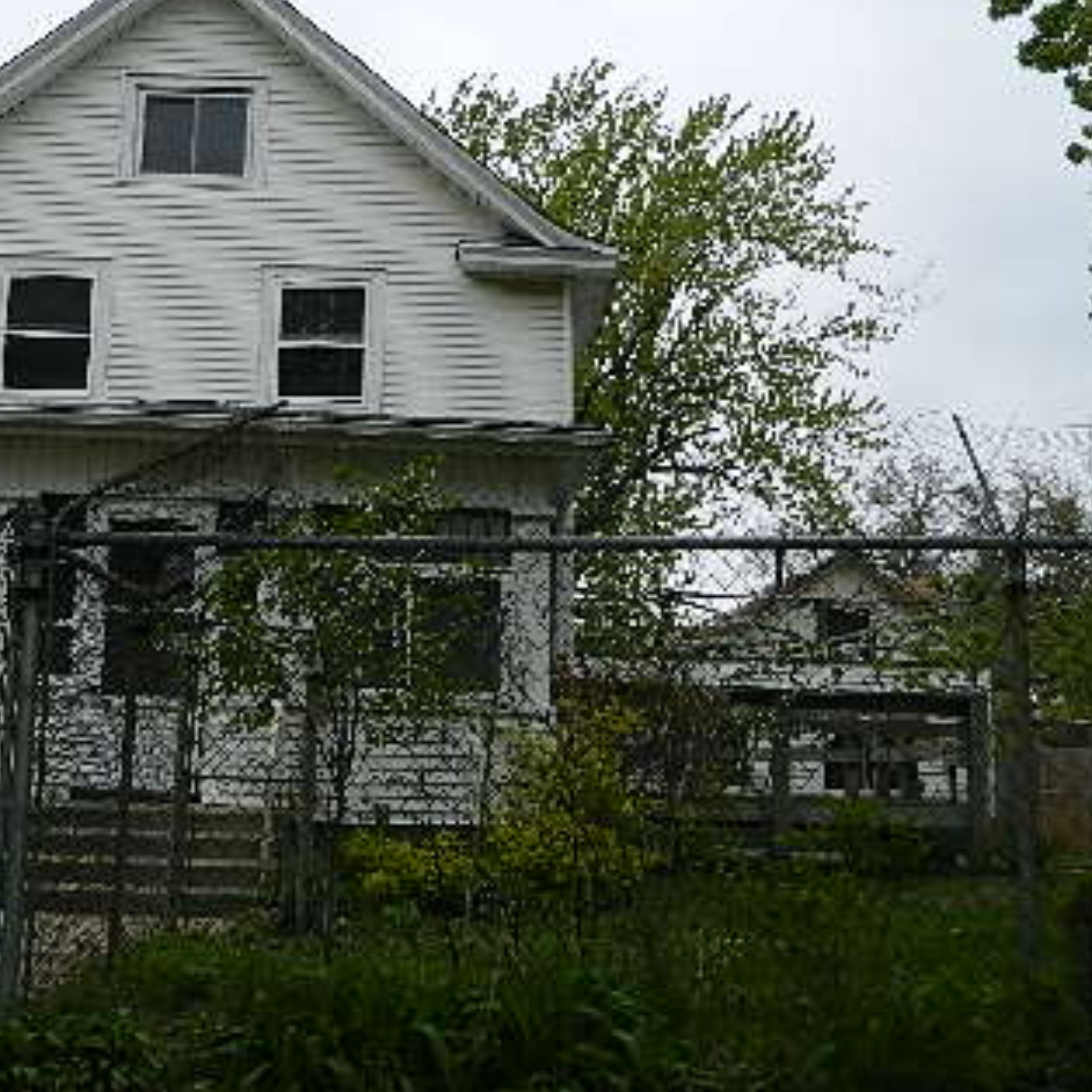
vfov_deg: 37.5
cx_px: 390
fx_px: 1606
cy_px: 483
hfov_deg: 37.3
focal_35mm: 45
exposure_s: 1/640
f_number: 3.1
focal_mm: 4.5
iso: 80
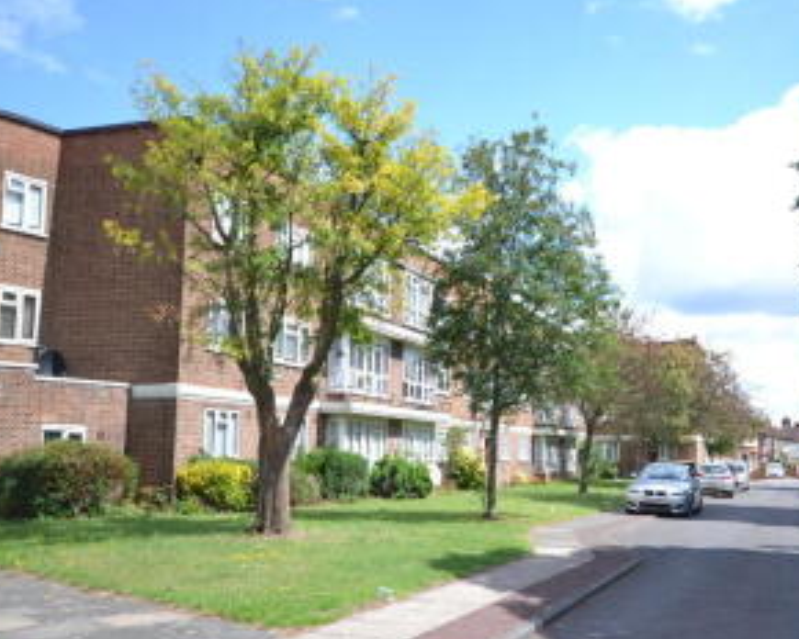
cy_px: 362
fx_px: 875
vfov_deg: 40.1
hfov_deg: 48.4
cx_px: 523
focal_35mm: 37
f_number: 6.3
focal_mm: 16
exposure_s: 1/160
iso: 100
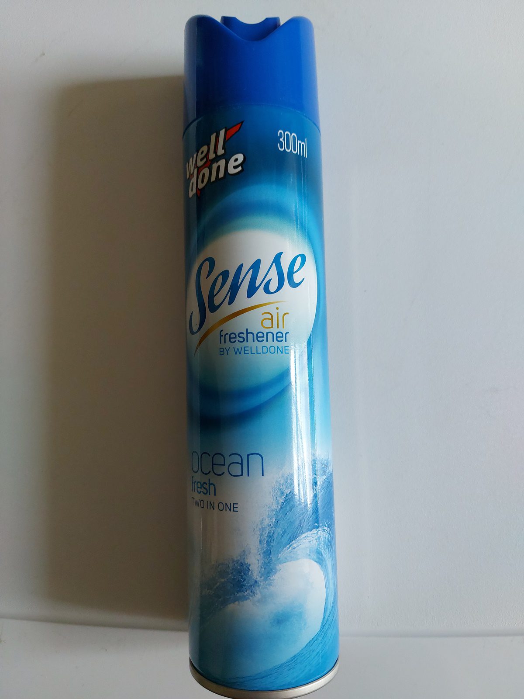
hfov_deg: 56.8
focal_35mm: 24
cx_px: 262
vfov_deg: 71.6
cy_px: 350
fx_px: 484
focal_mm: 5.23
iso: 200
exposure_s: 1/60
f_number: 1.8
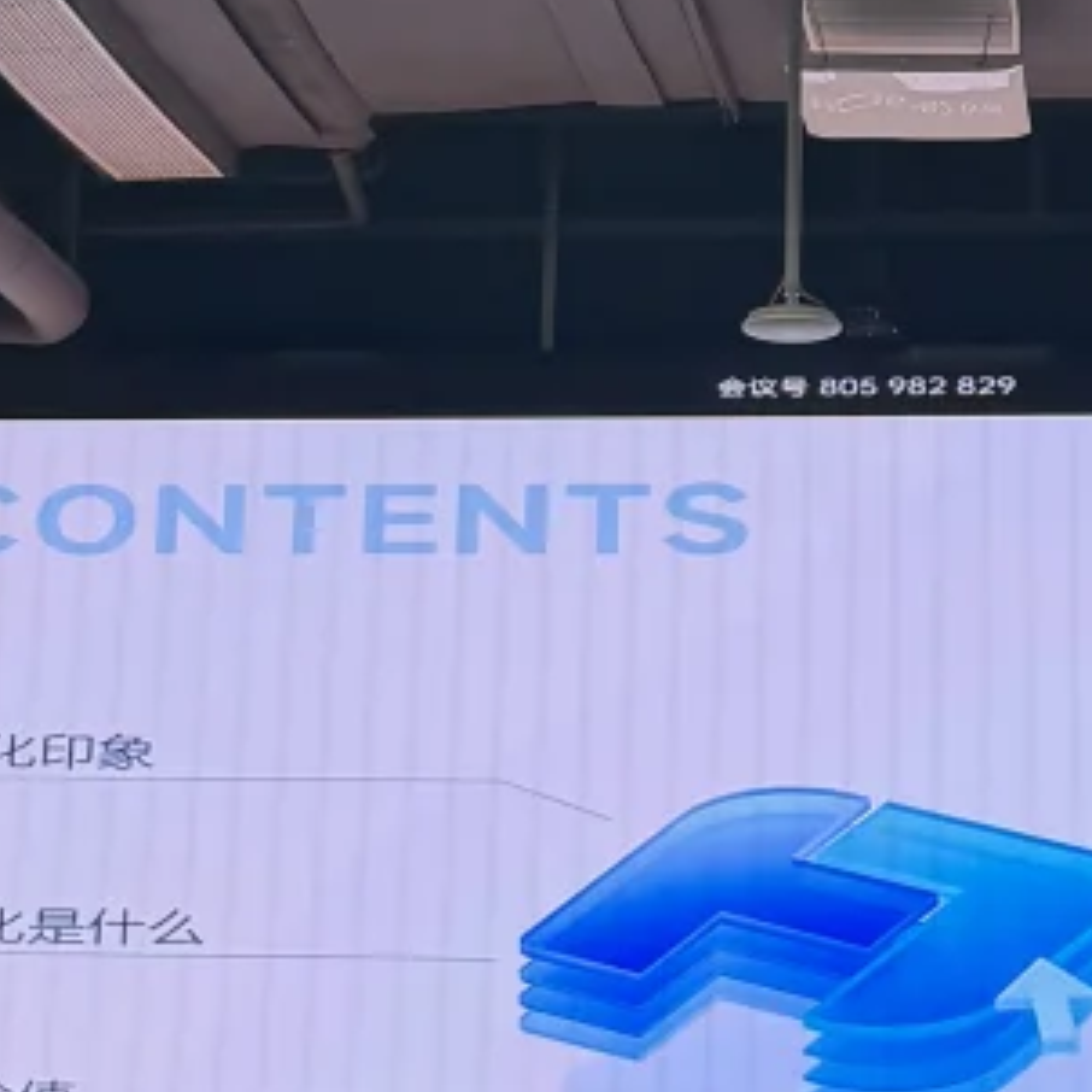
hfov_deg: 17.2
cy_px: 434
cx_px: 647
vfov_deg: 17.2
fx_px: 3605
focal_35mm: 101
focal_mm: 6.76
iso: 80
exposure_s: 1/120
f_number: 1.78
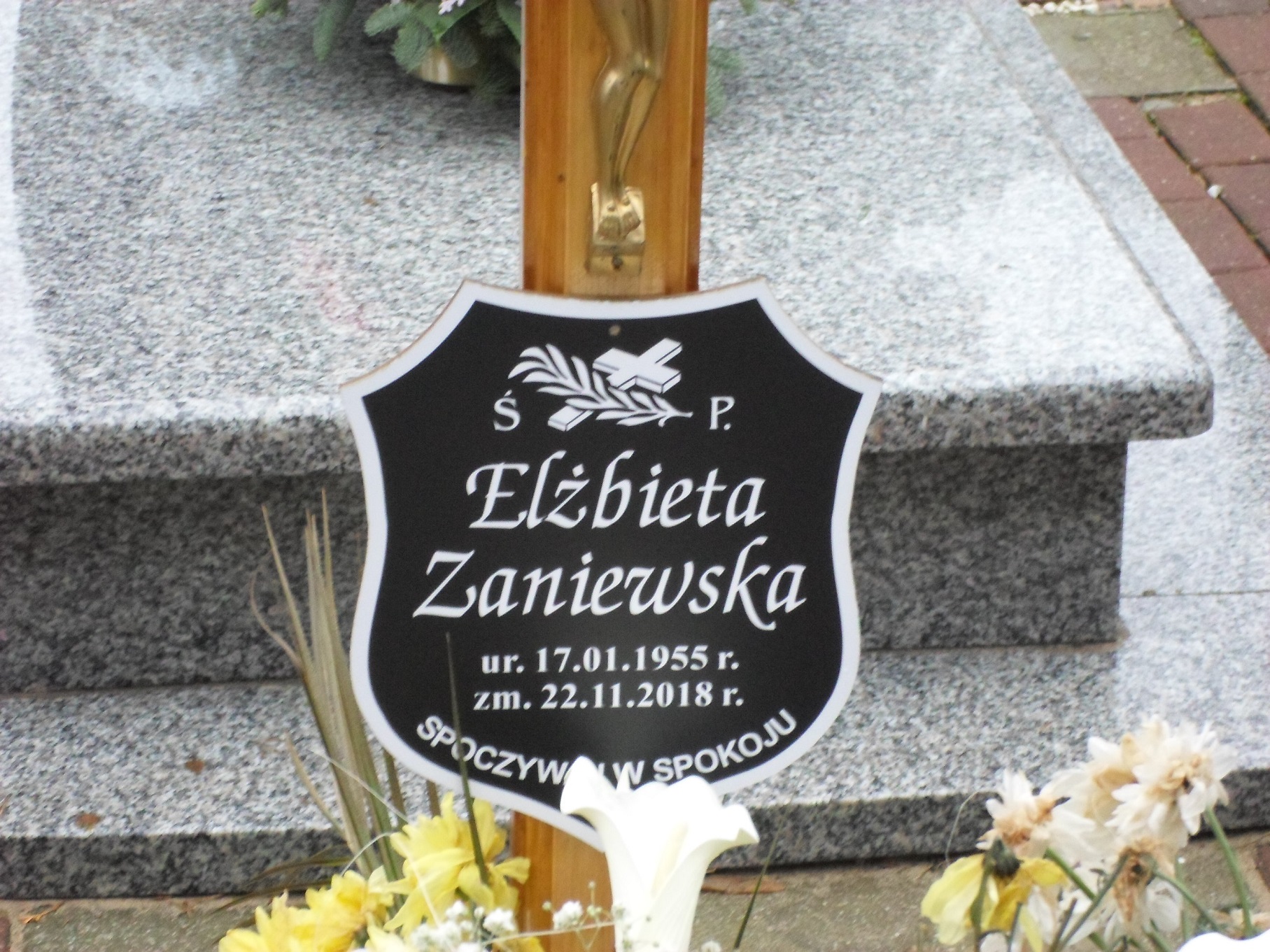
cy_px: 476
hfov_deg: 17.9
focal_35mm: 110
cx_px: 635
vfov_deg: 13.5
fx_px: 4035
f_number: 5.7
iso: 400
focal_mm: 19.8
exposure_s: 1/30
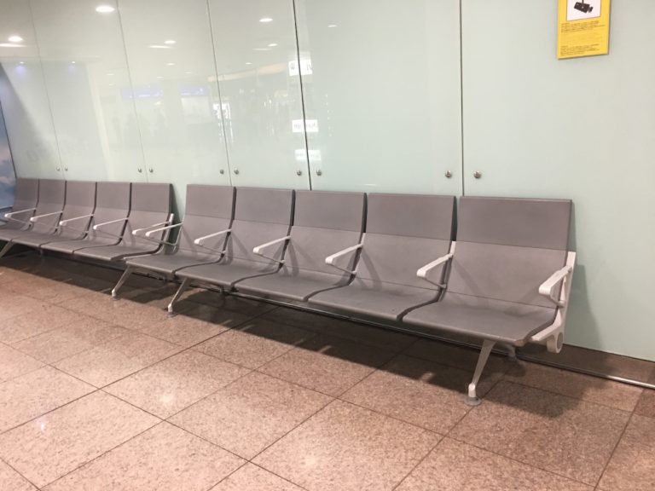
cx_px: 328
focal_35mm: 29
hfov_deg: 61.7
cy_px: 246
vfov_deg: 48.2
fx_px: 549
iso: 100
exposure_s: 1/17
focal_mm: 4.15
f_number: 2.2
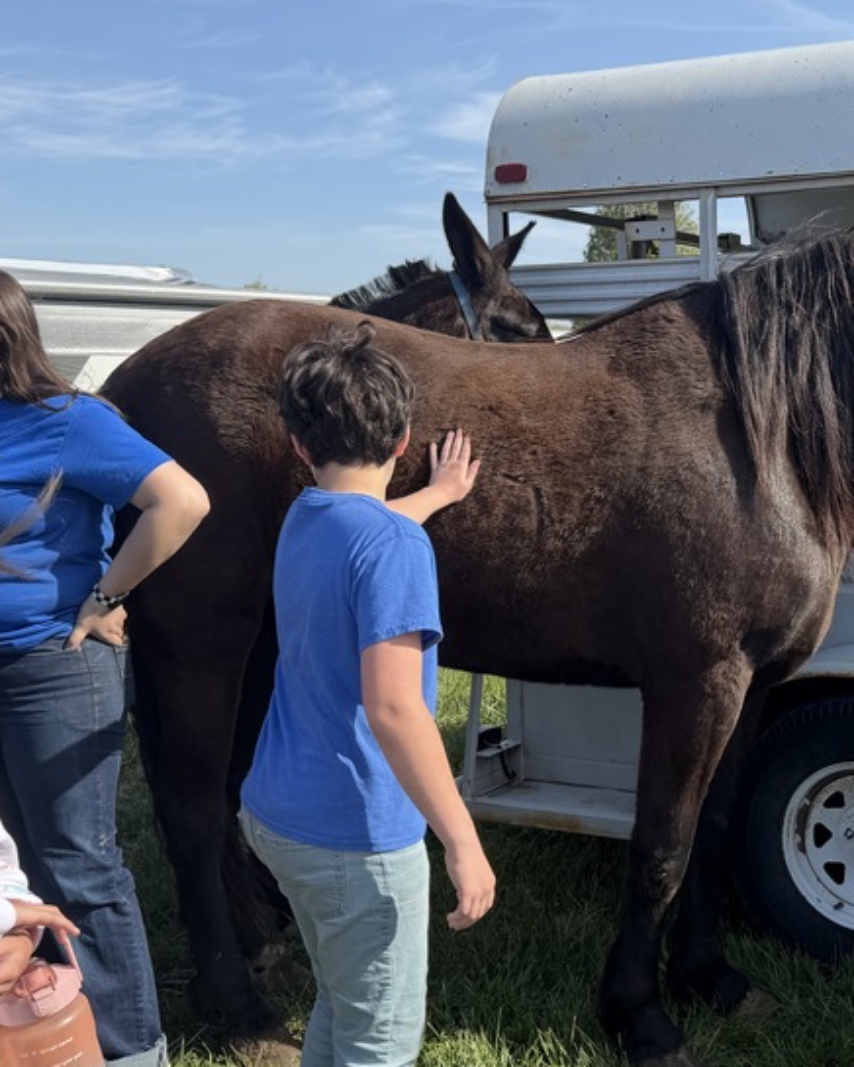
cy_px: 581
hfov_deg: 32.9
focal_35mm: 44
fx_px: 1390
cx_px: 715
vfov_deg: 42.0
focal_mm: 6.76
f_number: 1.78
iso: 80
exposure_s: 1/2299
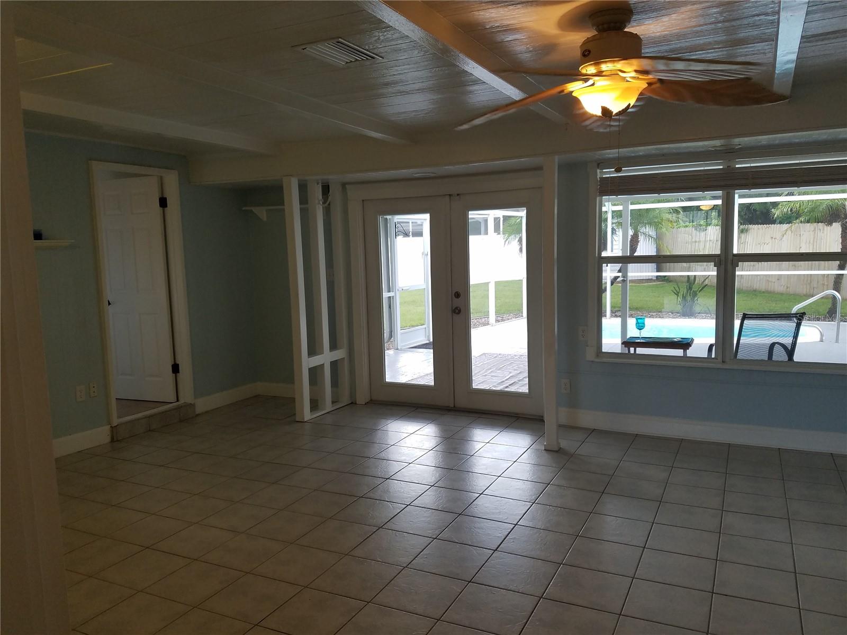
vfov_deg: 53.1
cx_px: 424
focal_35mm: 26
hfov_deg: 67.3
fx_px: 636
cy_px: 318
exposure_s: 1/120
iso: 100
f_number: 1.7
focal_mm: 4.2
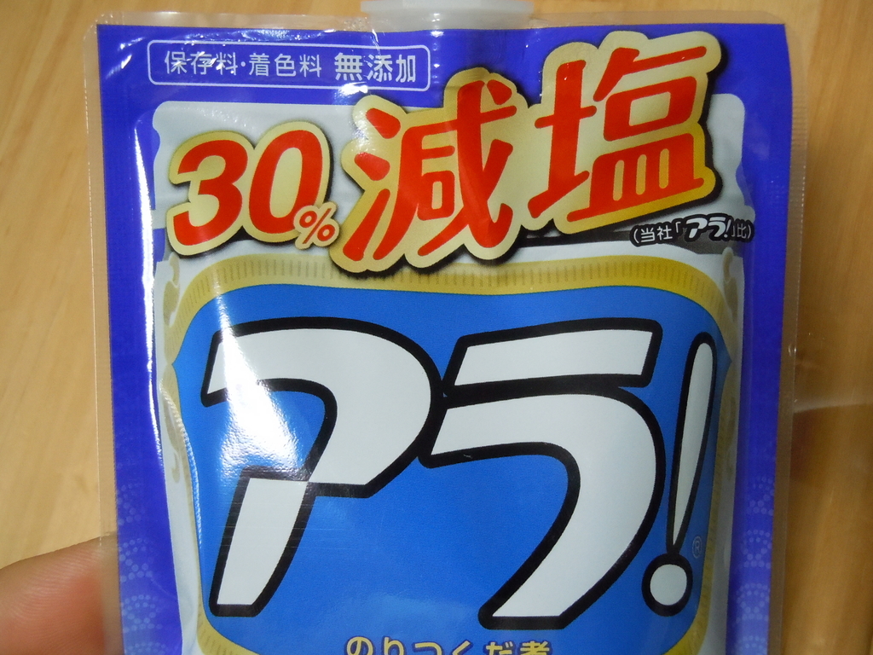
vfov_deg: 42.9
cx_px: 436
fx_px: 832
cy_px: 328
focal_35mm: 33
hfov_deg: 55.4
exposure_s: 1/60
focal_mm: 5.9
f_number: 4
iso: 800
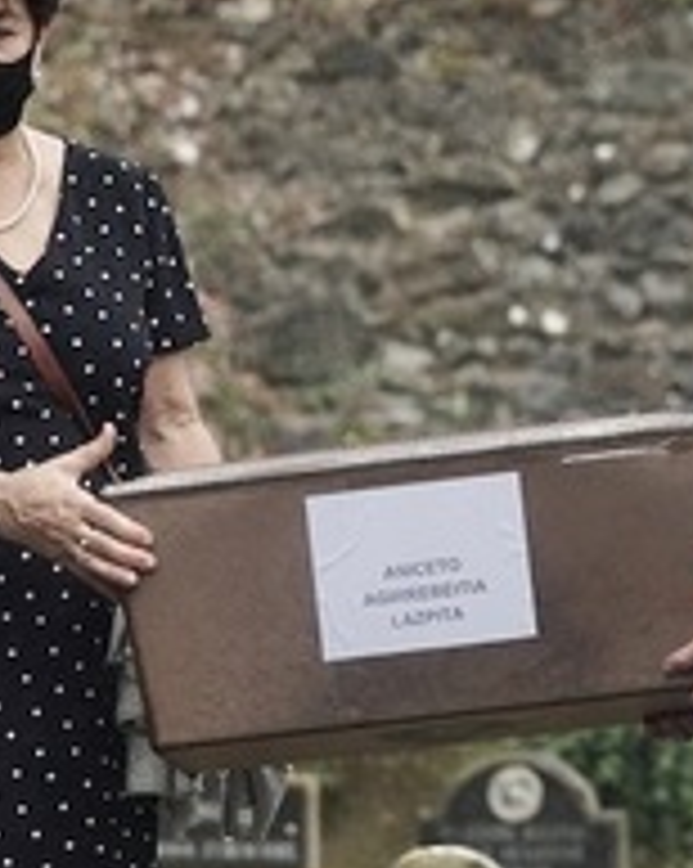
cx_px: 306
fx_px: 7986
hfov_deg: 5.0
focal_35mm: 311
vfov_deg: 6.2
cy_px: 463
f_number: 4.5
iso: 400
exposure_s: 1/800
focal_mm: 88
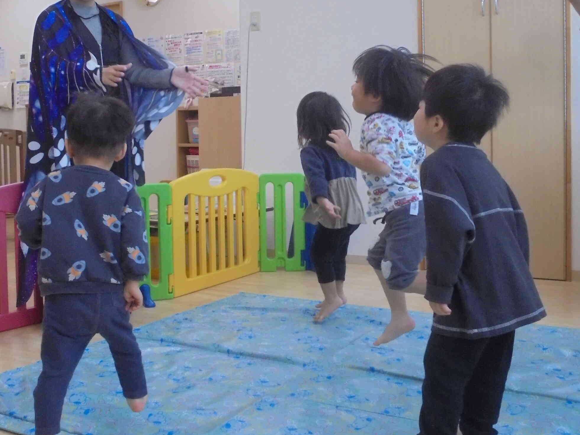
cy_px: 162
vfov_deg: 32.0
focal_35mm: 45
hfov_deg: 41.9
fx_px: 754
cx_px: 232
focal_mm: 6.1
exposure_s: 1/160
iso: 400
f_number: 4
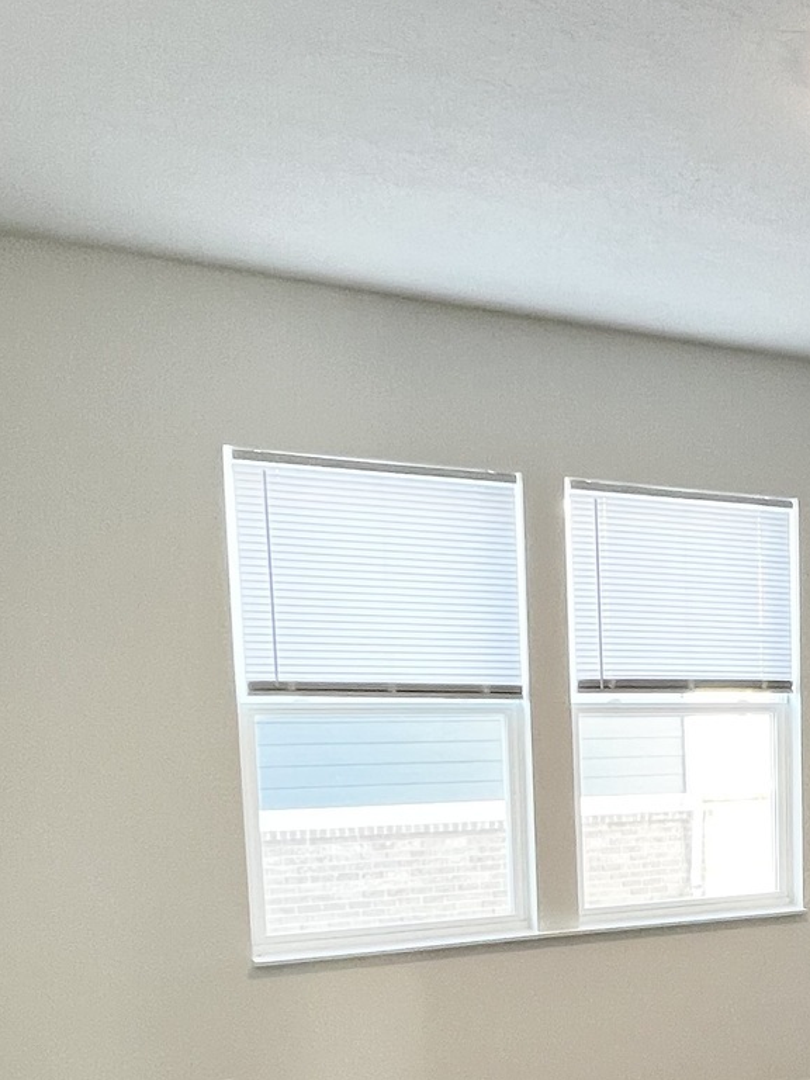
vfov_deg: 45.2
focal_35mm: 39
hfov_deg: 34.1
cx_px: 775
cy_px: 883
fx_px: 1217
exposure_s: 1/60
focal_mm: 1.57
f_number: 1.8
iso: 200
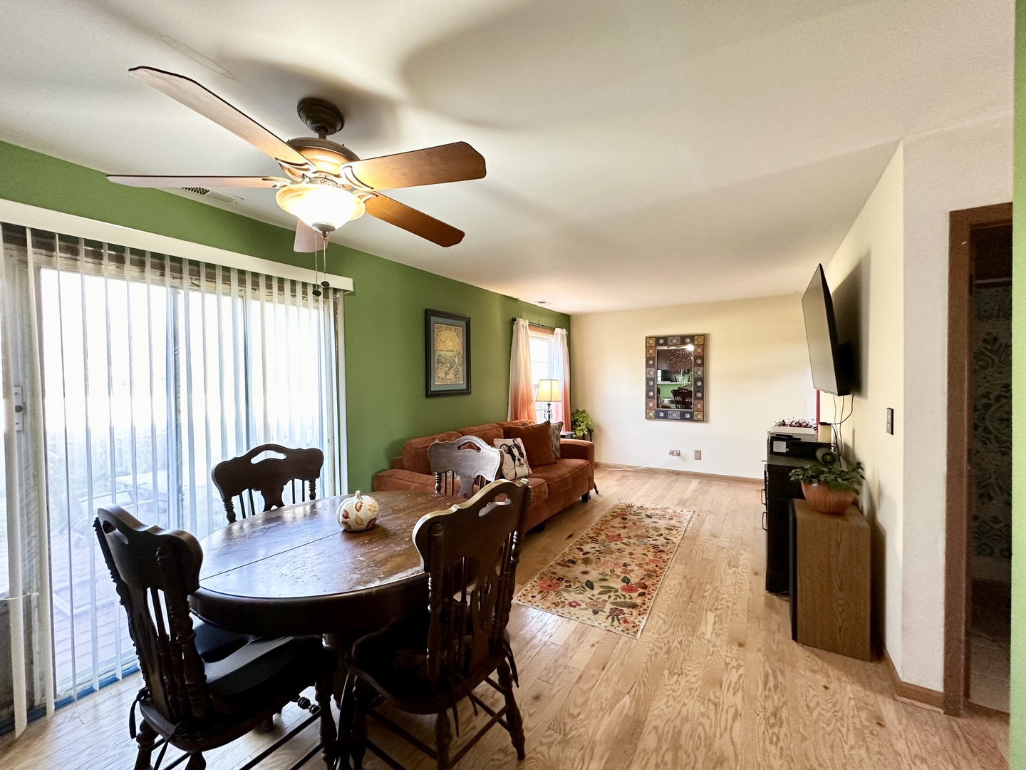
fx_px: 415
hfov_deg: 102.1
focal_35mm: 14
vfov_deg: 85.7
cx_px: 513
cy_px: 385
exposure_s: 1/60
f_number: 2.2
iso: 250
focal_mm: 2.22
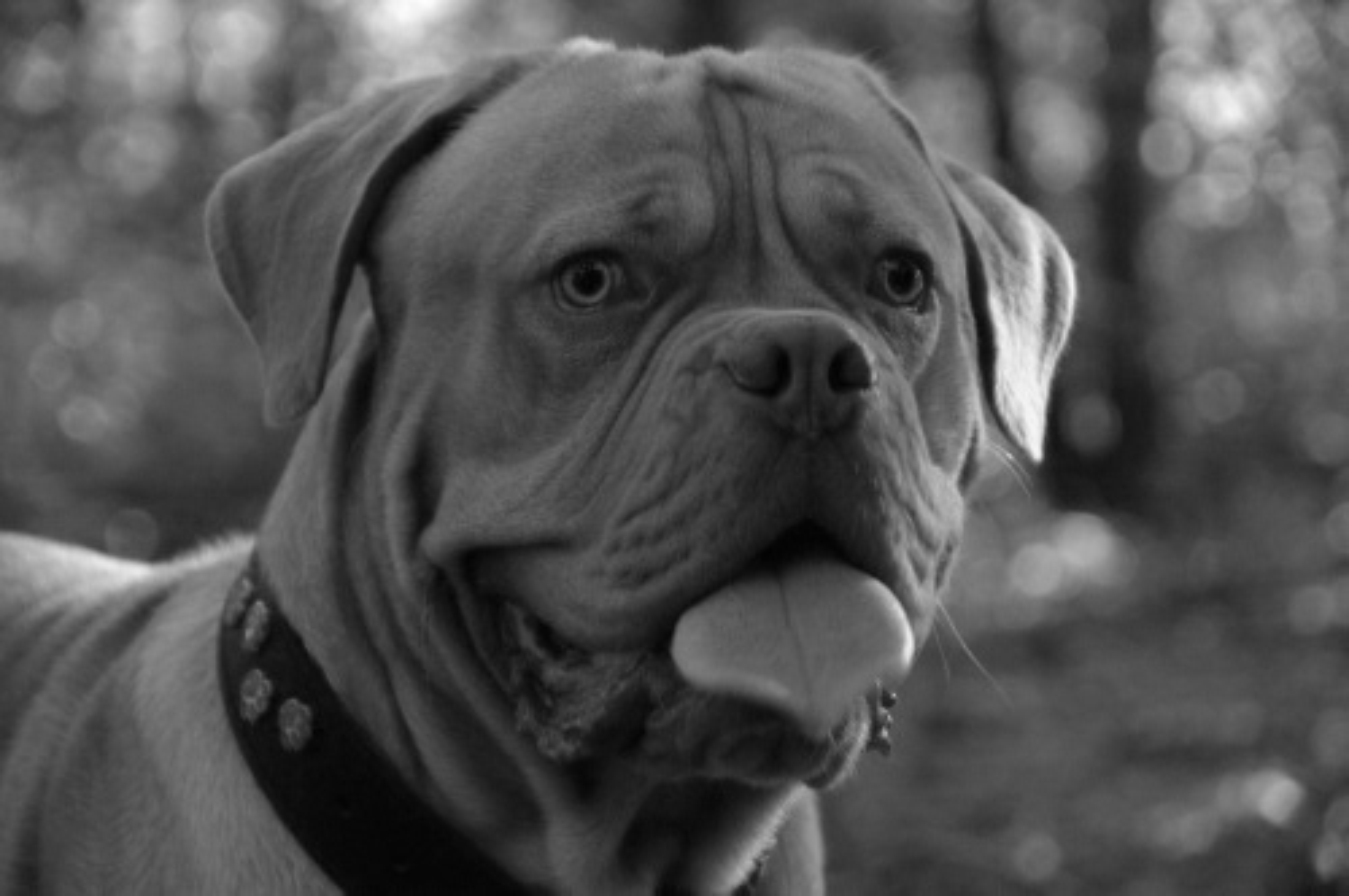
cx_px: 674
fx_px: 5894
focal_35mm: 158
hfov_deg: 13.1
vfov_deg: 8.7
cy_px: 448
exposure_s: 1/60
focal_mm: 105
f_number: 5.6
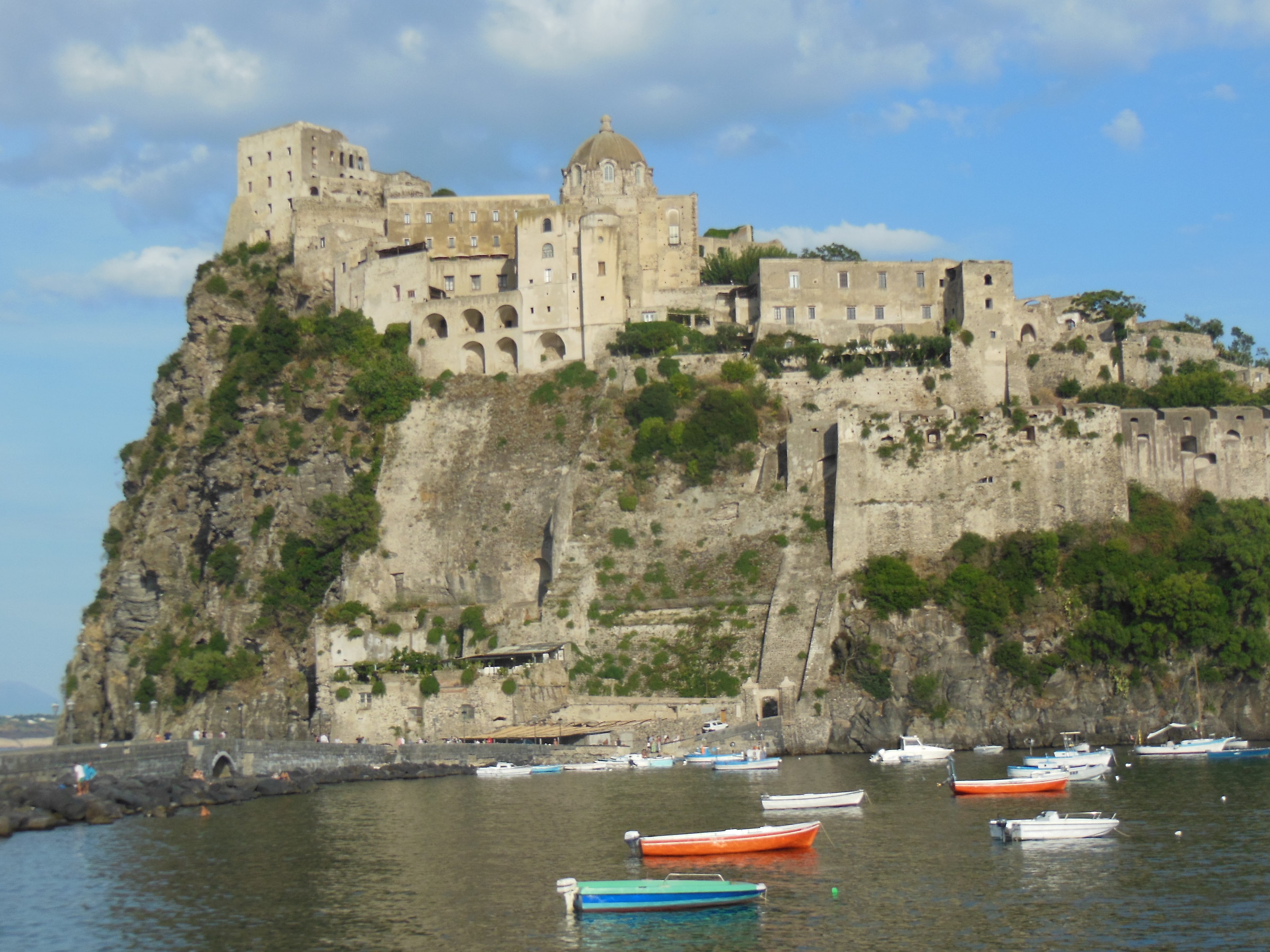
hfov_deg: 32.2
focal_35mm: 60
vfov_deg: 24.4
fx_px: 2201
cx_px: 635
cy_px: 476
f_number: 5
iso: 125
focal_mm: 10.7
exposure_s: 1/800
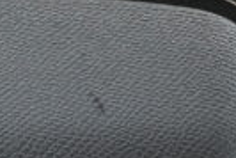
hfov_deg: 3.9
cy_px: 290
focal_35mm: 523
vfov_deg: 2.6
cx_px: 16
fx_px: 3432
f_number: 8
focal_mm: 45
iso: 2000
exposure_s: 1/125
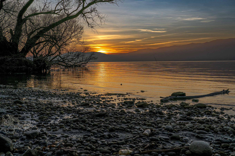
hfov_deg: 42.7
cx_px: 118
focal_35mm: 46
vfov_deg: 29.2
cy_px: 78
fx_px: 300
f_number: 7.1
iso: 100
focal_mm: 46
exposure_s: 1/250
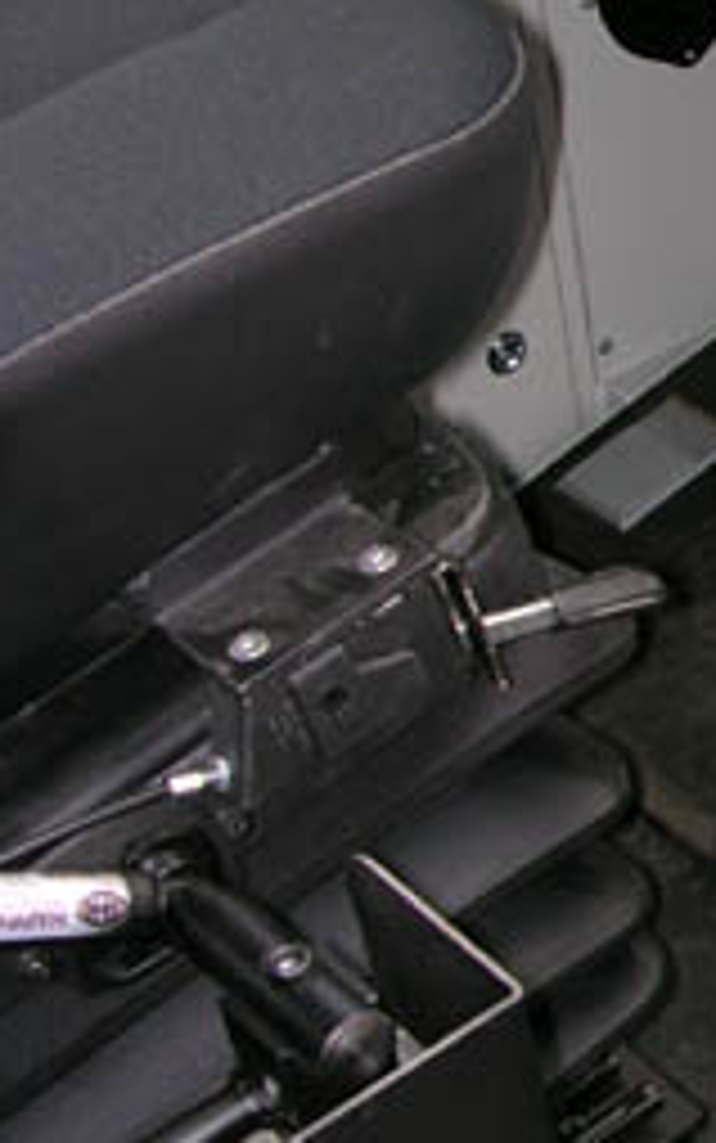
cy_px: 565
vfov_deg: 24.3
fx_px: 2651
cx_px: 1220
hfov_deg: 13.9
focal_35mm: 85
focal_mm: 5.6
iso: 100
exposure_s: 1/60
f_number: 2.7
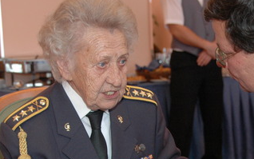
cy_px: 134
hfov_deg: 16.1
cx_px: 171
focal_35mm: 129
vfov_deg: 10.1
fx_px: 893
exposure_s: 1/60
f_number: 5
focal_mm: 42
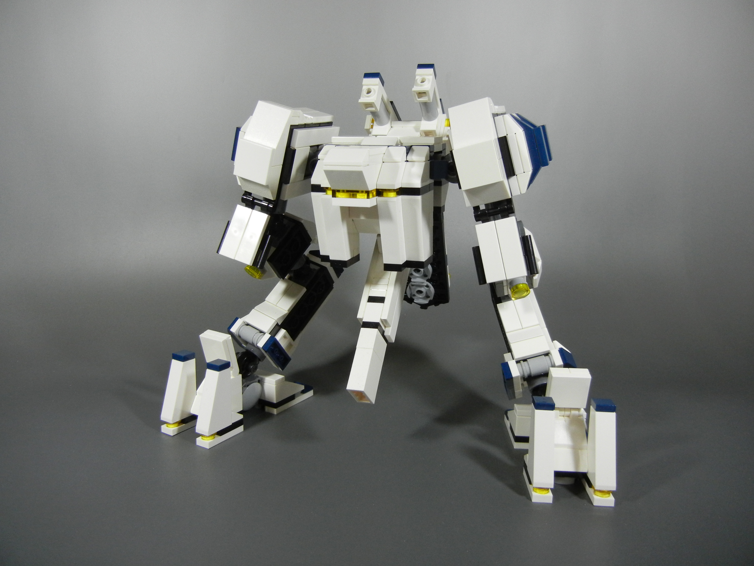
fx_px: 653
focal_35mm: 30
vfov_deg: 46.8
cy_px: 283
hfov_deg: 60.0
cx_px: 377
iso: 400
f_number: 3.5
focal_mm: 5.4
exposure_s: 1/76
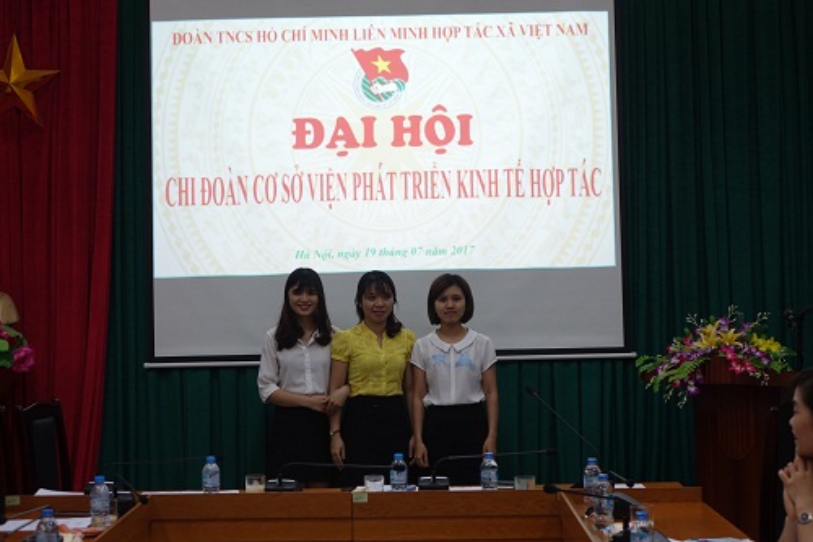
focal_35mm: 67
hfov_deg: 30.1
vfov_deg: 20.3
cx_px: 406
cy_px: 271
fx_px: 1512
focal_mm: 24.75
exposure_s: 1/80
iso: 320
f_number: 2.8
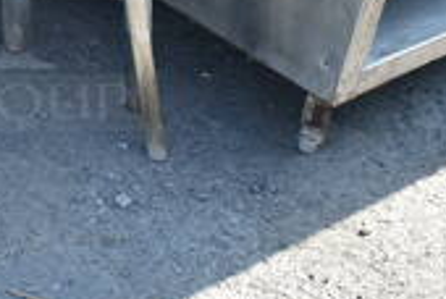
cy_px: -8
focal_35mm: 97
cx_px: -139
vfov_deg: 13.9
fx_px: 1204
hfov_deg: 19.3
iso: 100
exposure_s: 1/100
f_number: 5
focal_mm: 18
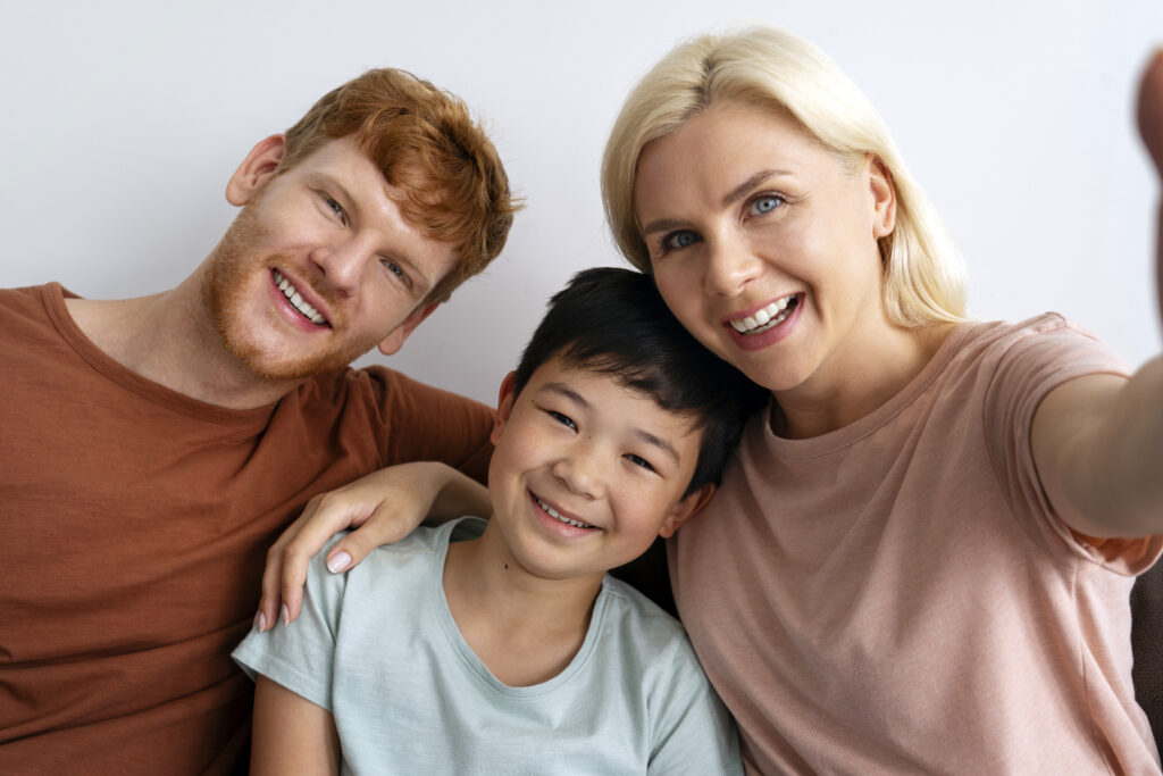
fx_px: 1615
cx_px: 582
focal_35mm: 50
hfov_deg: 39.6
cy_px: 388
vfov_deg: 27.0
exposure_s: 1/200
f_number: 4.5
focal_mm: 50
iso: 320
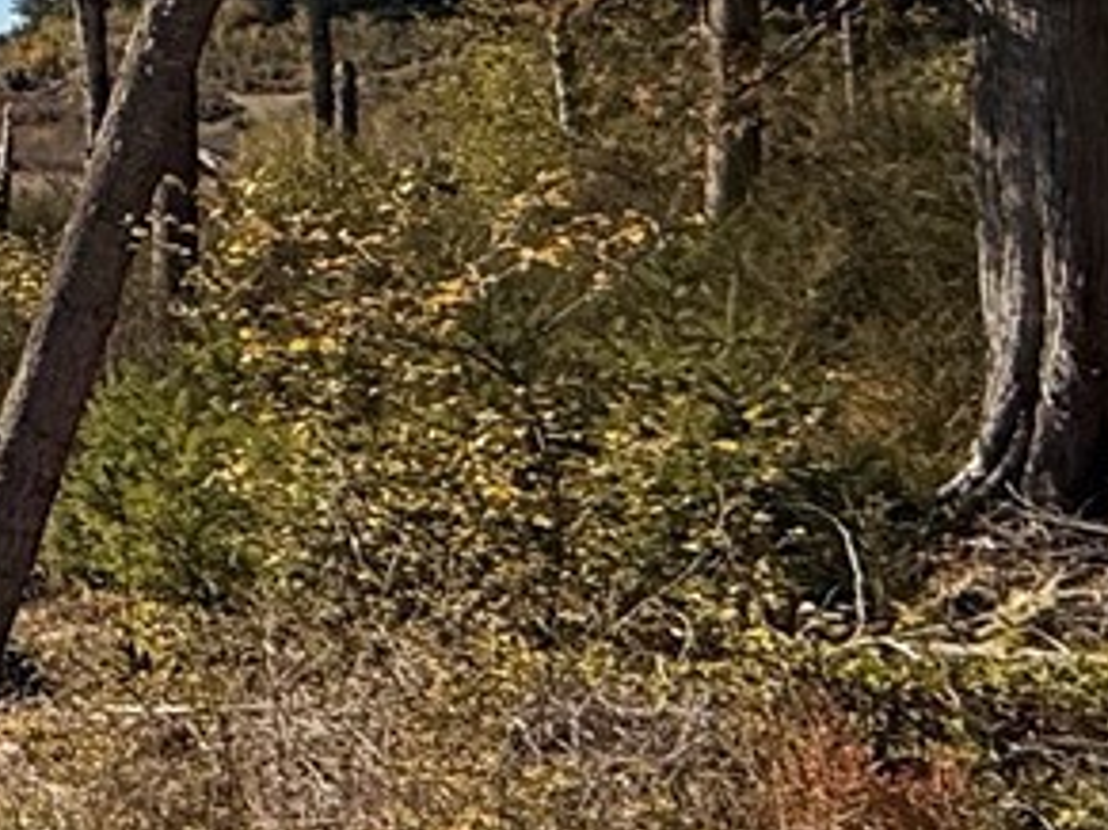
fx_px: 2464
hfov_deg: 14.8
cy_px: -76
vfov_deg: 18.4
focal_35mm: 77
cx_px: -1584
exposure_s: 1/3289
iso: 50
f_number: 2.2
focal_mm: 2.22
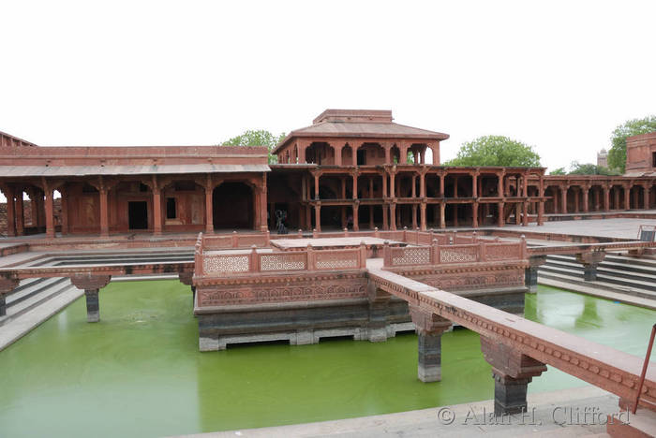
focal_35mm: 27
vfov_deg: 48.0
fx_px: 492
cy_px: 219
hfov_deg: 67.3
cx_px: 328
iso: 100
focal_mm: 18
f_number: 5.6
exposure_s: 1/125
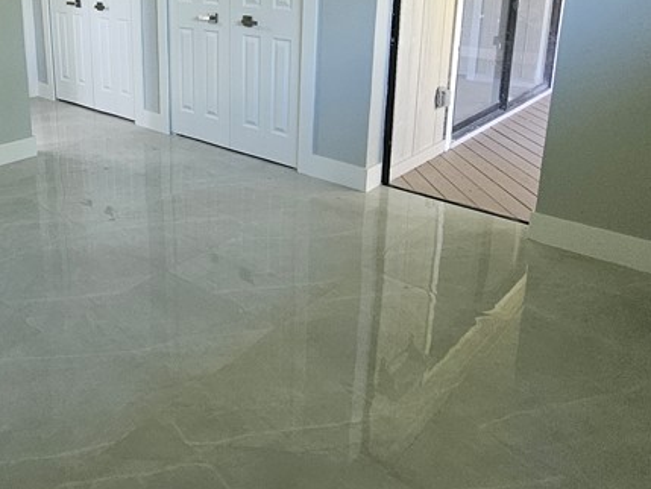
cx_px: 231
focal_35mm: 31
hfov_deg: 57.4
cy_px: 102
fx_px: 583
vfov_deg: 43.5
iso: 320
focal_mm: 1.74
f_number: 2.2
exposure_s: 1/60
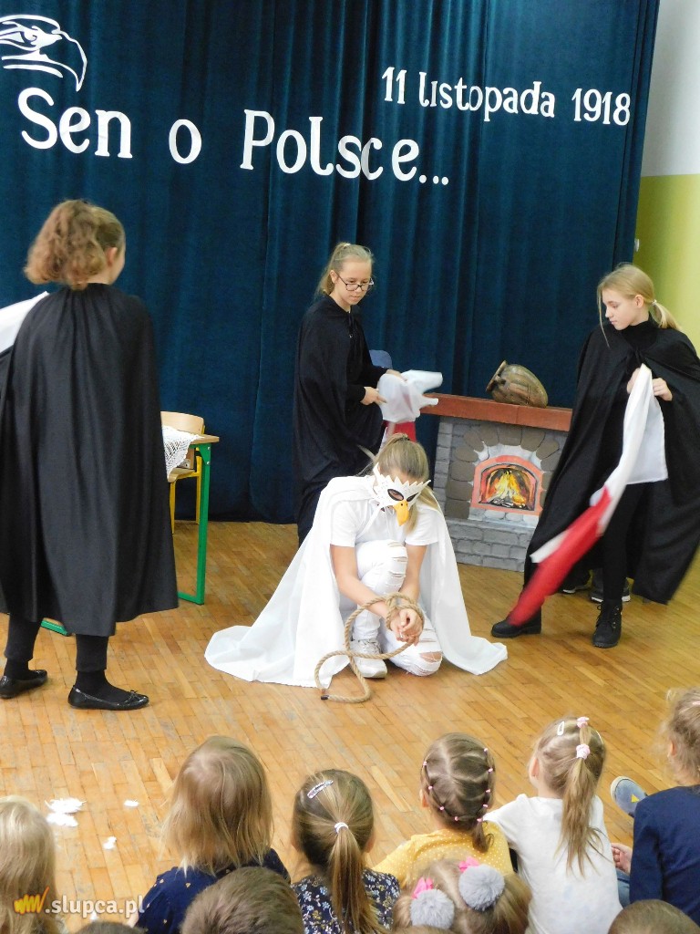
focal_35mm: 45
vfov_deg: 42.1
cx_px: 350
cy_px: 467
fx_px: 1213
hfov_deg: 32.2
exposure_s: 1/30
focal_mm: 8
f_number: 3.7
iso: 800
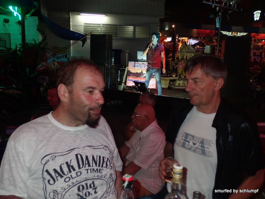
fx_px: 268
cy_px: 100
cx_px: 132
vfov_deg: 40.7
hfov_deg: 52.6
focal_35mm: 35
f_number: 2.6
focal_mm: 6.42
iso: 320
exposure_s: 1/30
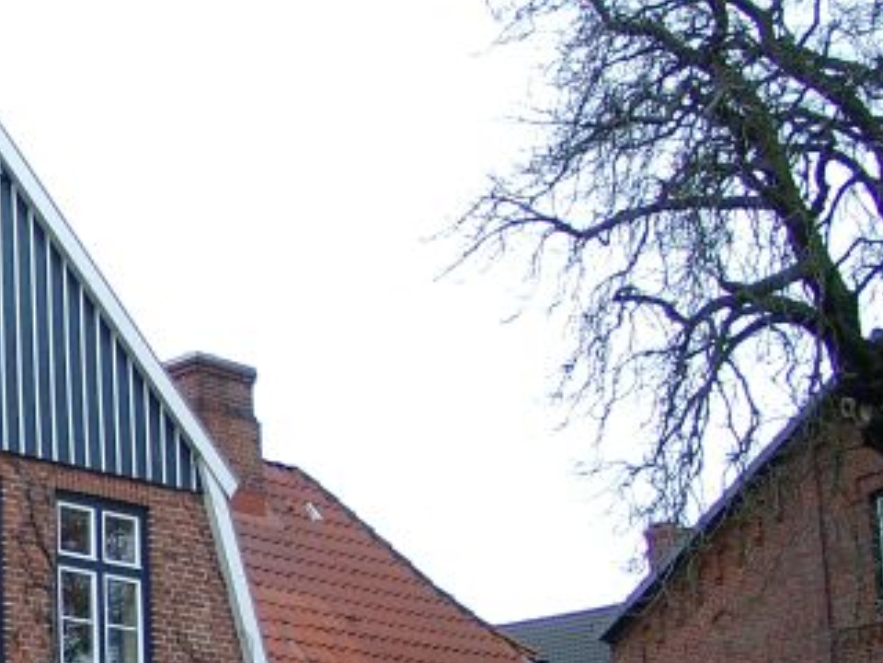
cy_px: 583
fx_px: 2168
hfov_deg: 21.3
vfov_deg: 17.1
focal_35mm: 85
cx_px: -185
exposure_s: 1/57.5
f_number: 2
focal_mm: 7.13
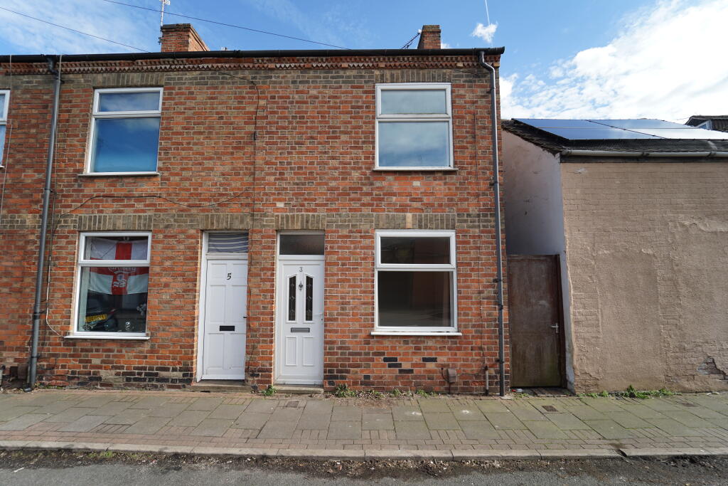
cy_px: 243
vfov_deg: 81.2
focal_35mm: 14
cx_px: 364
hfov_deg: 104.2
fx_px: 283
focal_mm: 14
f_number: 6.3
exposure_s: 1/250
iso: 100
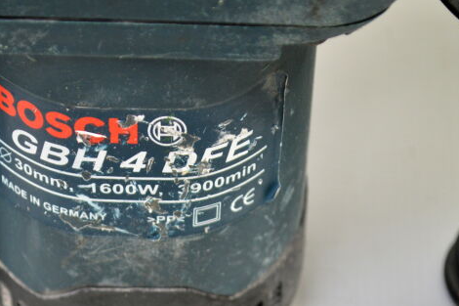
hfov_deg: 15.2
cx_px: 153
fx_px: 1718
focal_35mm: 135
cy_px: 234
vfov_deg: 10.1
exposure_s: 1/50
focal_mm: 55
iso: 800
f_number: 5.6
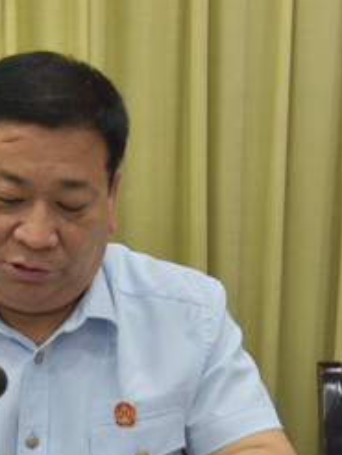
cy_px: 335
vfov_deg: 21.8
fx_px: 1170
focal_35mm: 89
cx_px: 26
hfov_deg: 16.4
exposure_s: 1/60
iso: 1000
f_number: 4
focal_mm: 38
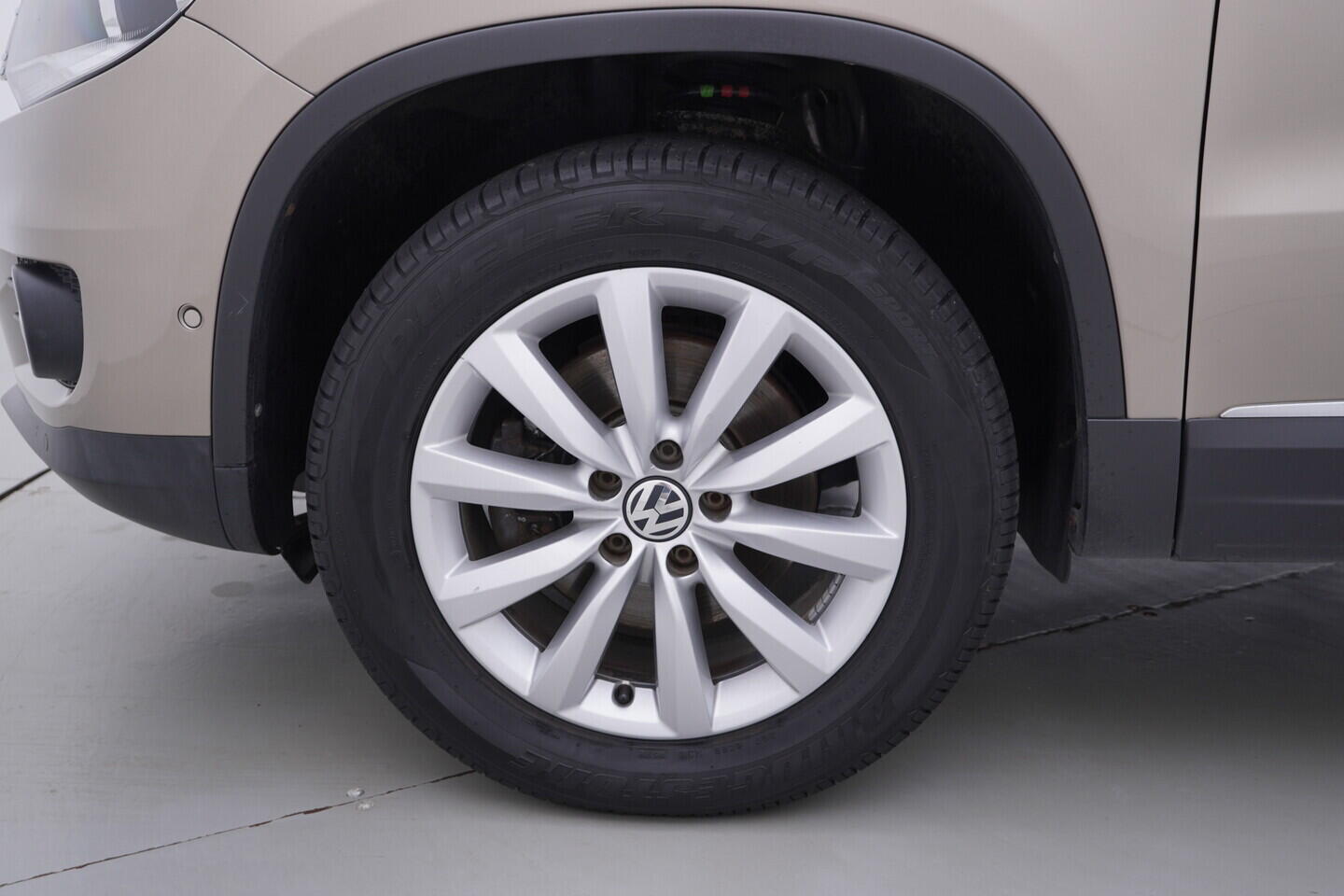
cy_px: 448
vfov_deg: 36.9
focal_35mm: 36
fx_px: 1344
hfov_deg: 53.1
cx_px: 672
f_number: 3.5
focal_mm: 24
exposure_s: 1/60
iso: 125
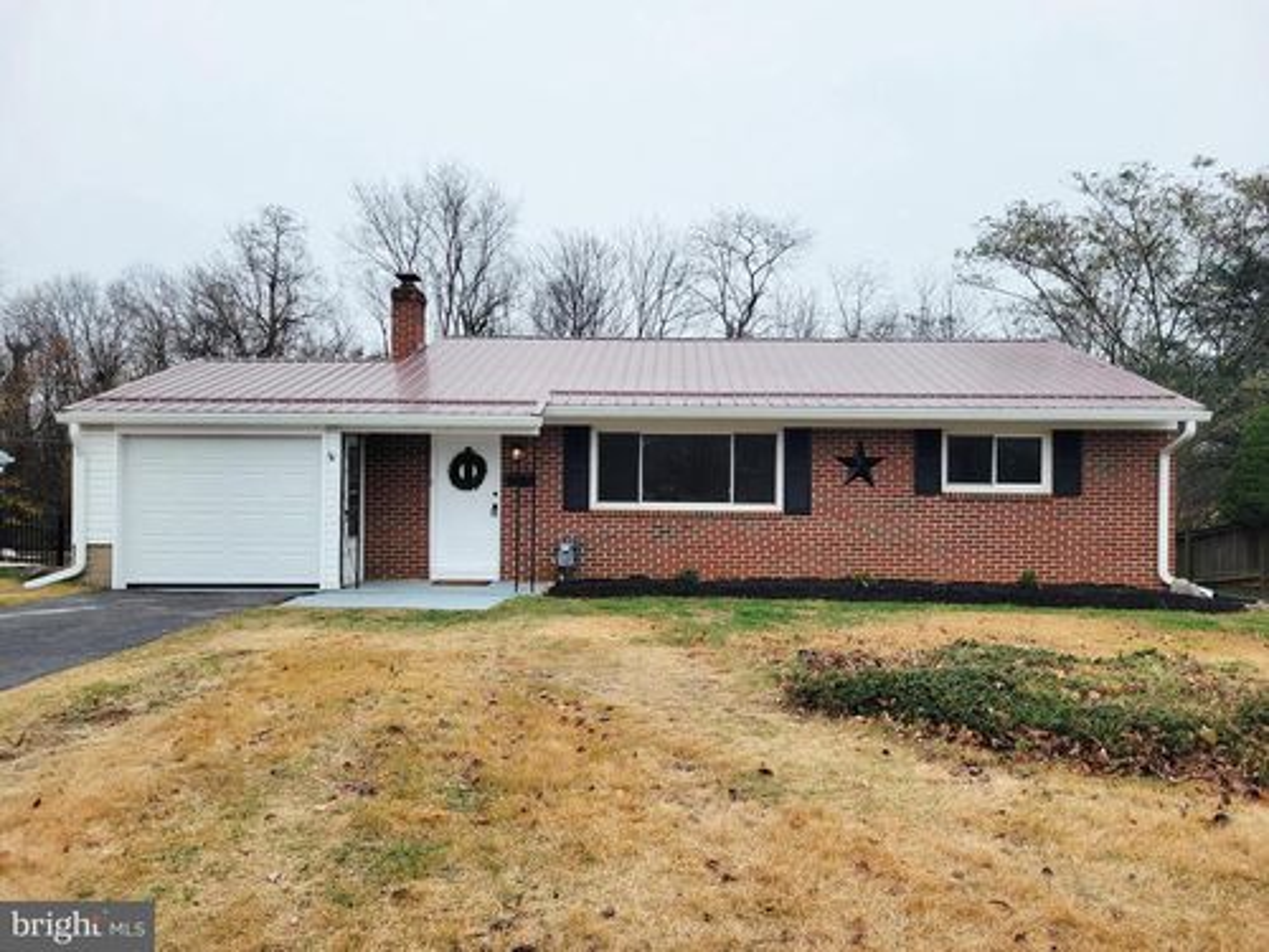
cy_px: 476
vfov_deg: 53.1
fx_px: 953
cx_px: 634
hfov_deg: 67.3
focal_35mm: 26
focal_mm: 5.4
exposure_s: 1/500
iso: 40
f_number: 1.8
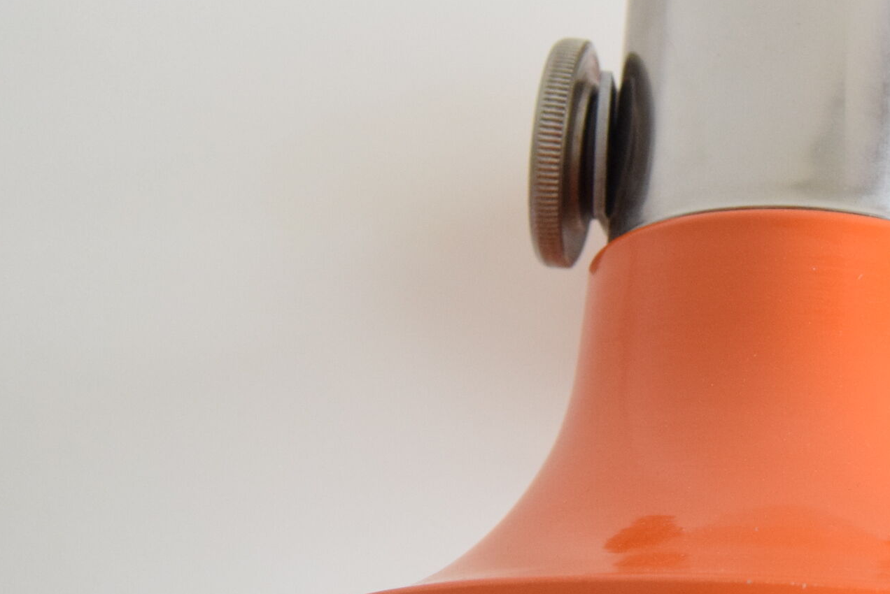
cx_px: 803
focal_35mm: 81
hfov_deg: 24.3
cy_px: 314
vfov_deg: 16.8
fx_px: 2008
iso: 1600
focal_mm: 23
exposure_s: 1/100
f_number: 5
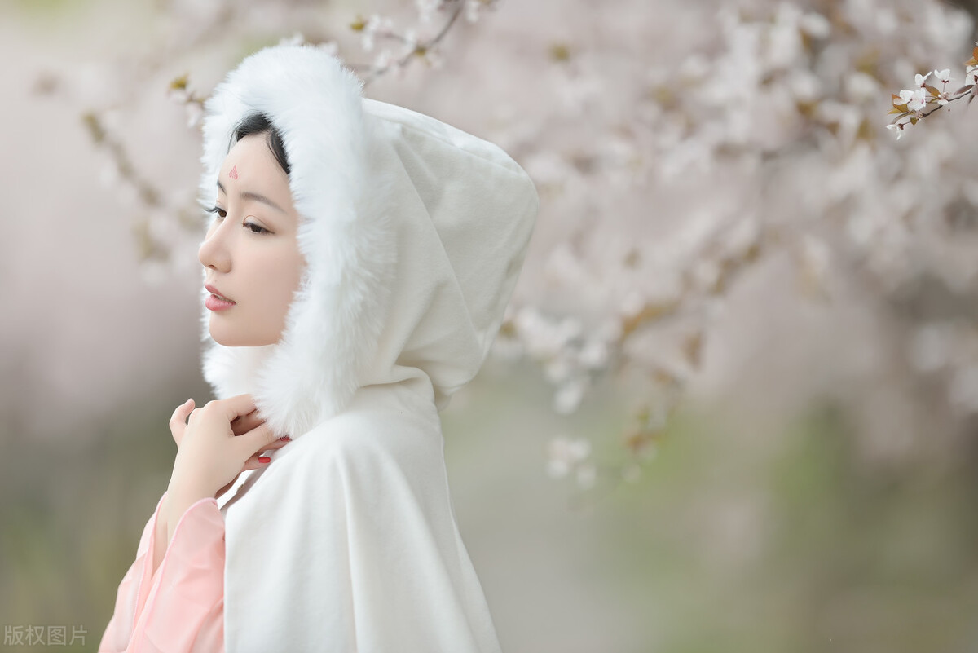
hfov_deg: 10.3
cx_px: 489
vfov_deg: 6.9
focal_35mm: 200
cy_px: 326
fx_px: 5435
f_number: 2
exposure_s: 1/1250
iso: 100
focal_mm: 200
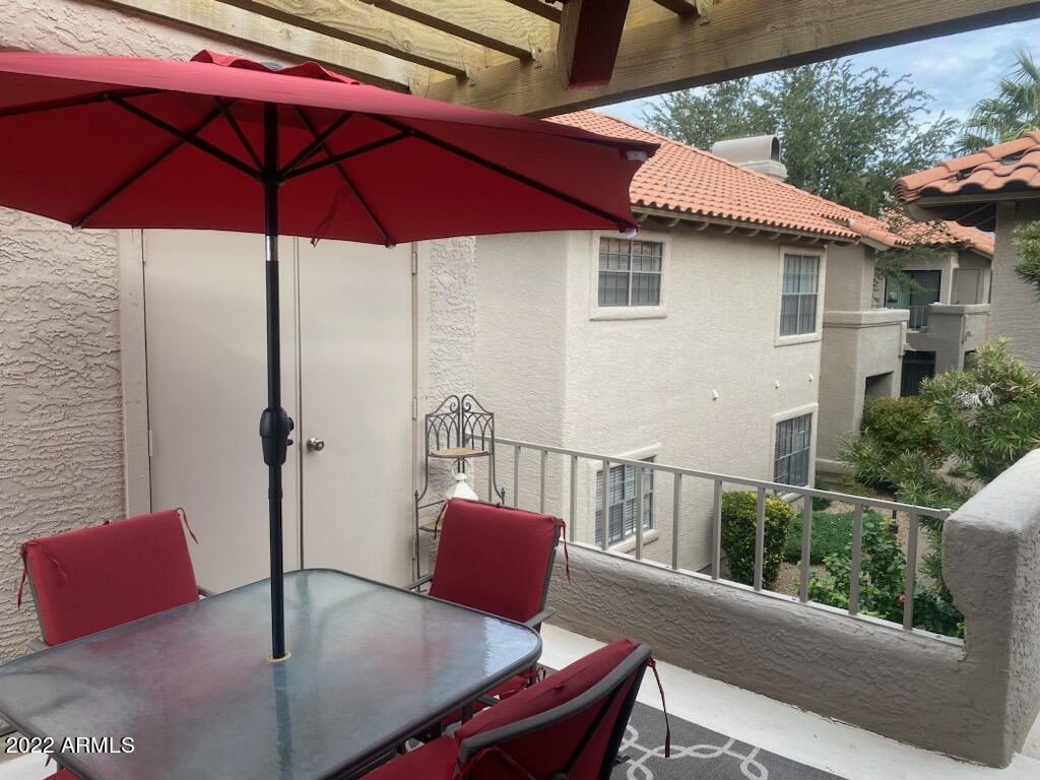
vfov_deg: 53.1
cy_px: 390
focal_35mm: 26
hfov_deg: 67.3
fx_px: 781
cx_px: 520
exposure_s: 1/890
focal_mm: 4.25
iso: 32
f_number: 1.8
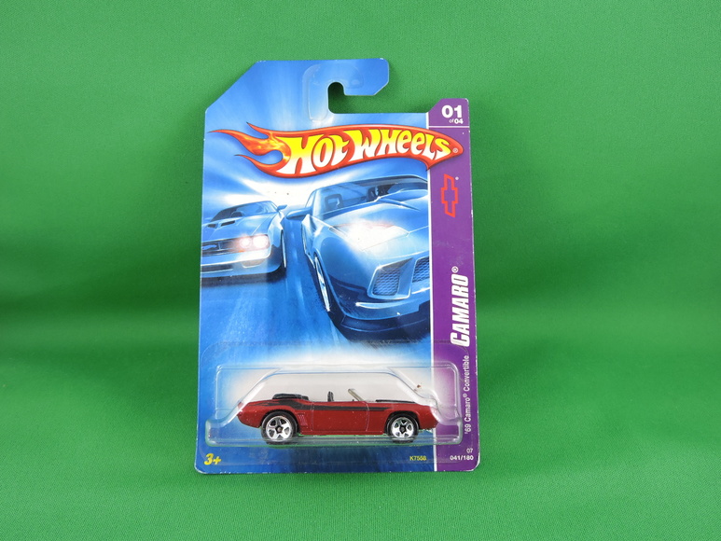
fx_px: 625
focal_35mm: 30
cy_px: 270
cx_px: 360
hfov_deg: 60.0
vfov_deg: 46.8
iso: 110
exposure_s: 1/30
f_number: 3.5
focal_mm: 5.4
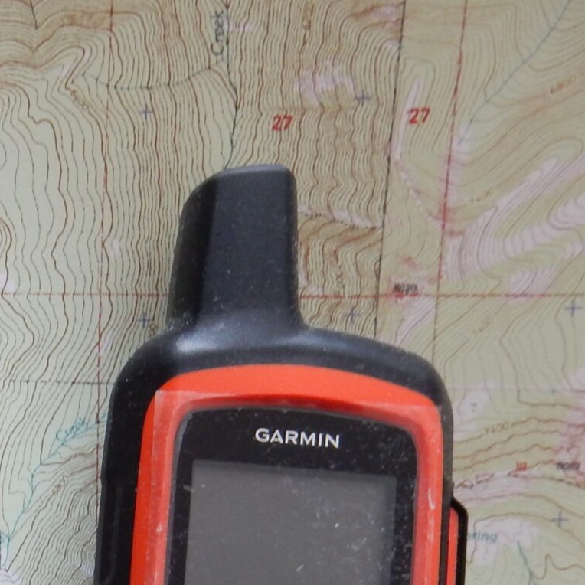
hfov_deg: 20.7
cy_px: 709
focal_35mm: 74
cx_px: -229
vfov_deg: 21.6
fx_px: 1415
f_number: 3.7
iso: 180
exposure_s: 1/30
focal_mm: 4.5
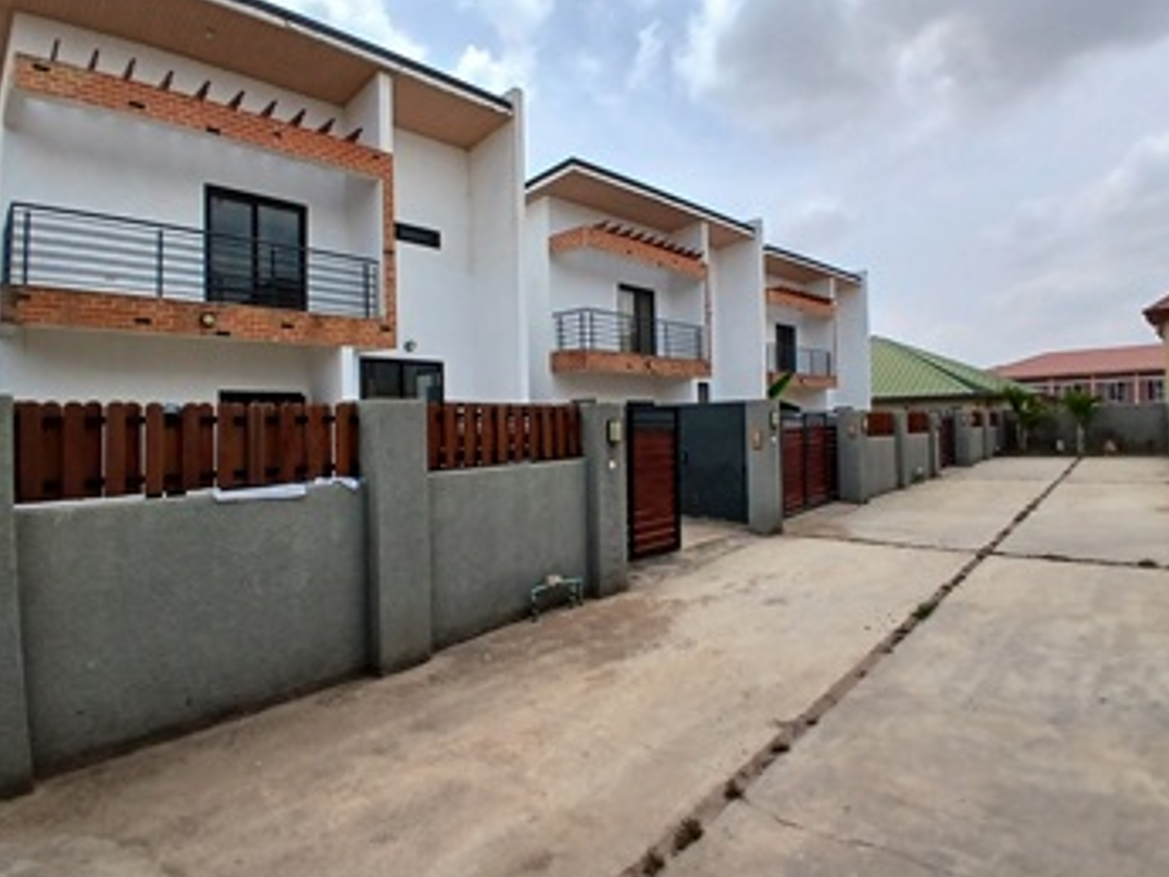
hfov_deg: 84.6
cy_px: 415
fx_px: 642
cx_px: 590
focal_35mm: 19
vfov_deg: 68.7
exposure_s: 1/1577
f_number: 2.2
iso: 50
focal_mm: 1.4
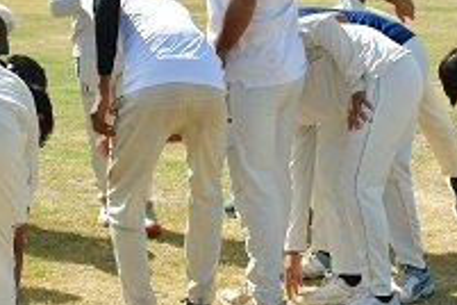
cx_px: 184
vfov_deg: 12.1
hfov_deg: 18.1
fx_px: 1434
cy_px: 164
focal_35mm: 113
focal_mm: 27
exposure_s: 1/200
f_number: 9
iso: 100
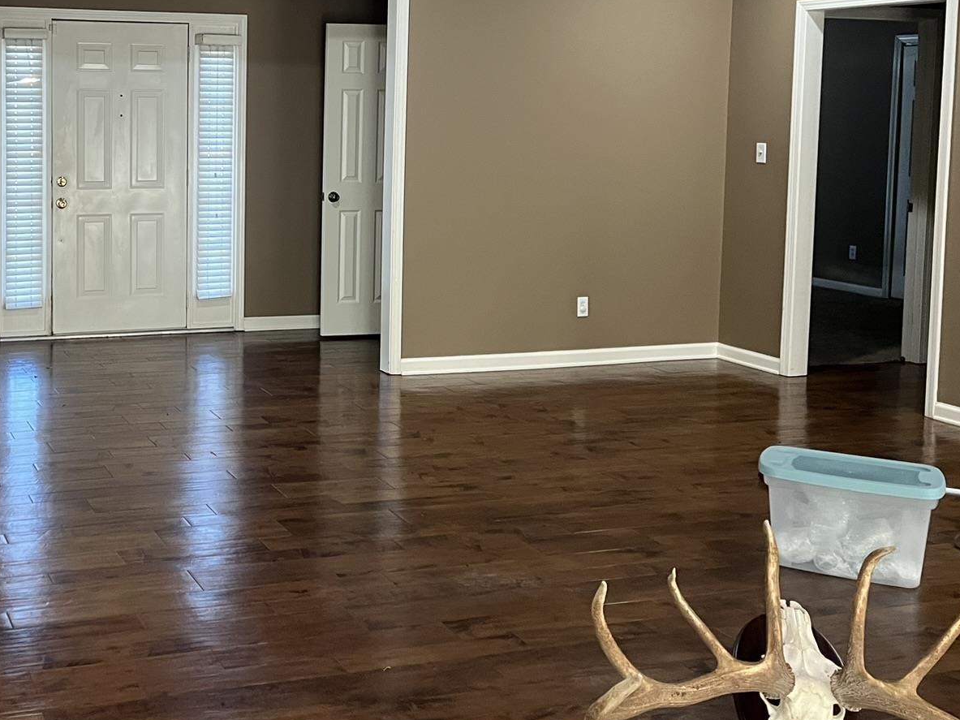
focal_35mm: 45
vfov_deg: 31.6
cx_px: 187
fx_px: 1248
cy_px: 173
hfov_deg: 40.3
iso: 320
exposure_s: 1/60
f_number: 1.6
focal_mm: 5.1
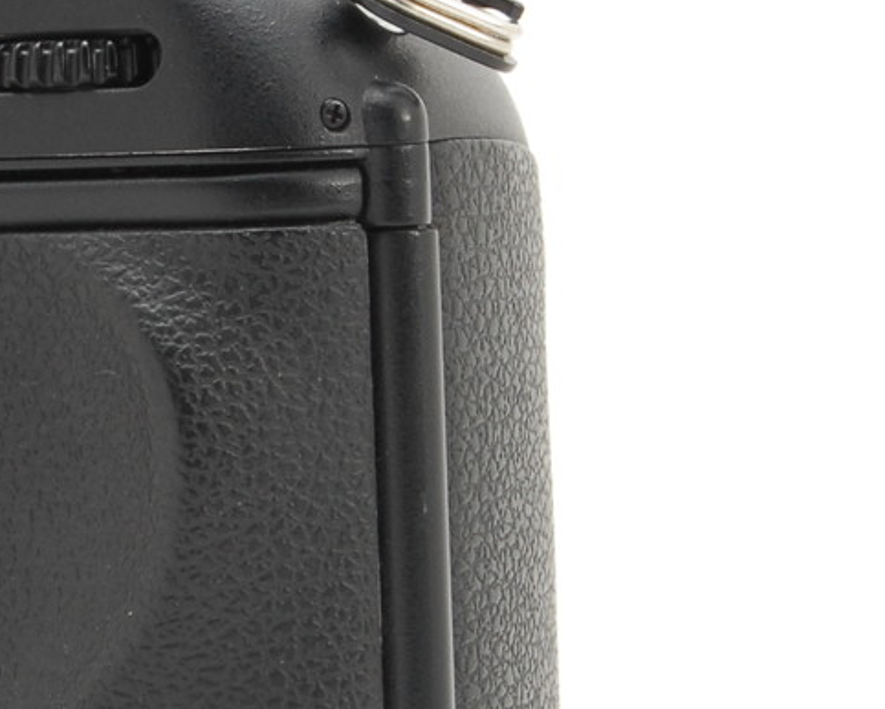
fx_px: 6724
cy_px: 503
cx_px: -405
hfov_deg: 7.4
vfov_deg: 6.0
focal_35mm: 257
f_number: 18
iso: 400
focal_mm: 55
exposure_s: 1/160
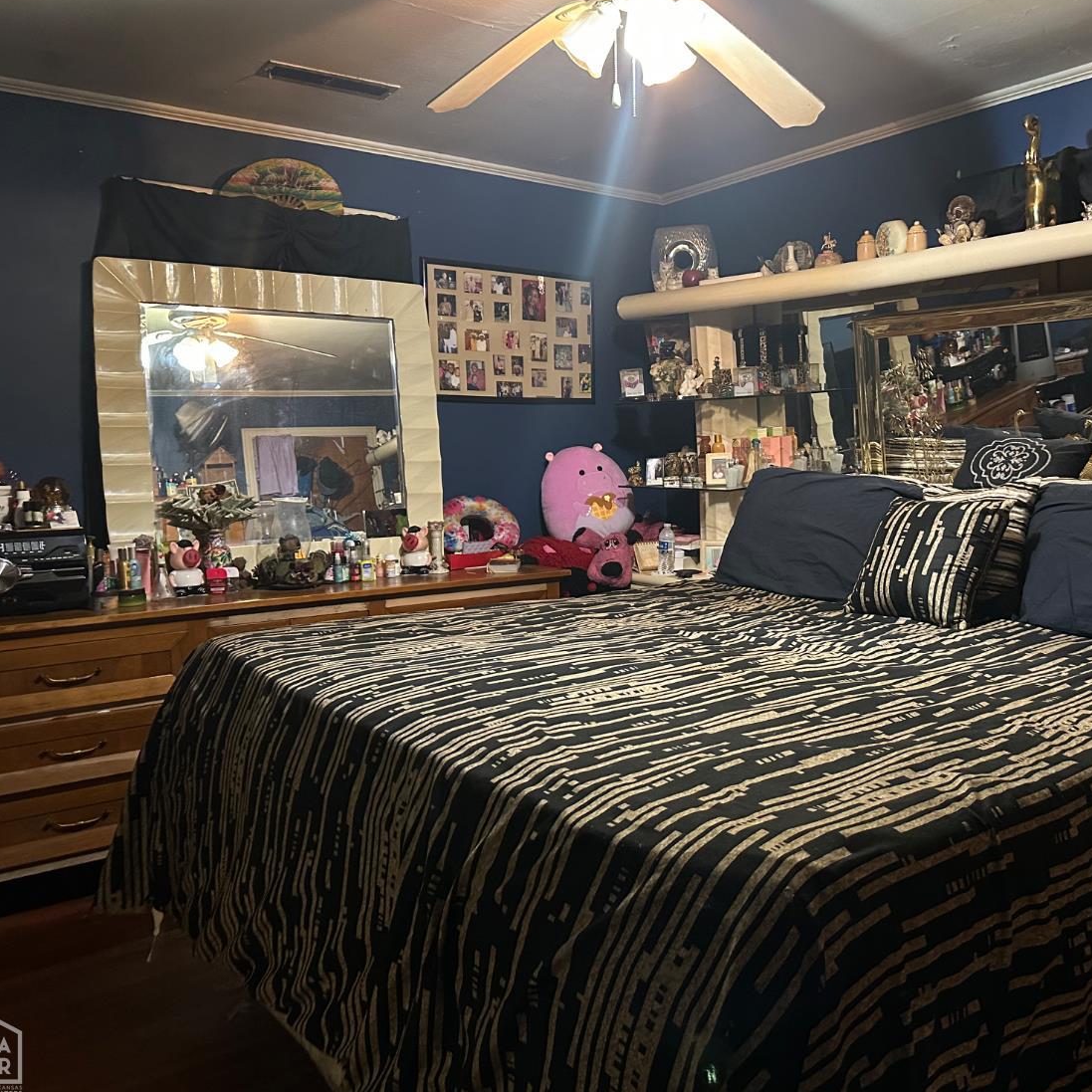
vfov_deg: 55.6
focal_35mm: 29
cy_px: 545
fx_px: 1035
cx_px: 681
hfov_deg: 55.0
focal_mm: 6.86
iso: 1000
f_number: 1.78
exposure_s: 1/30
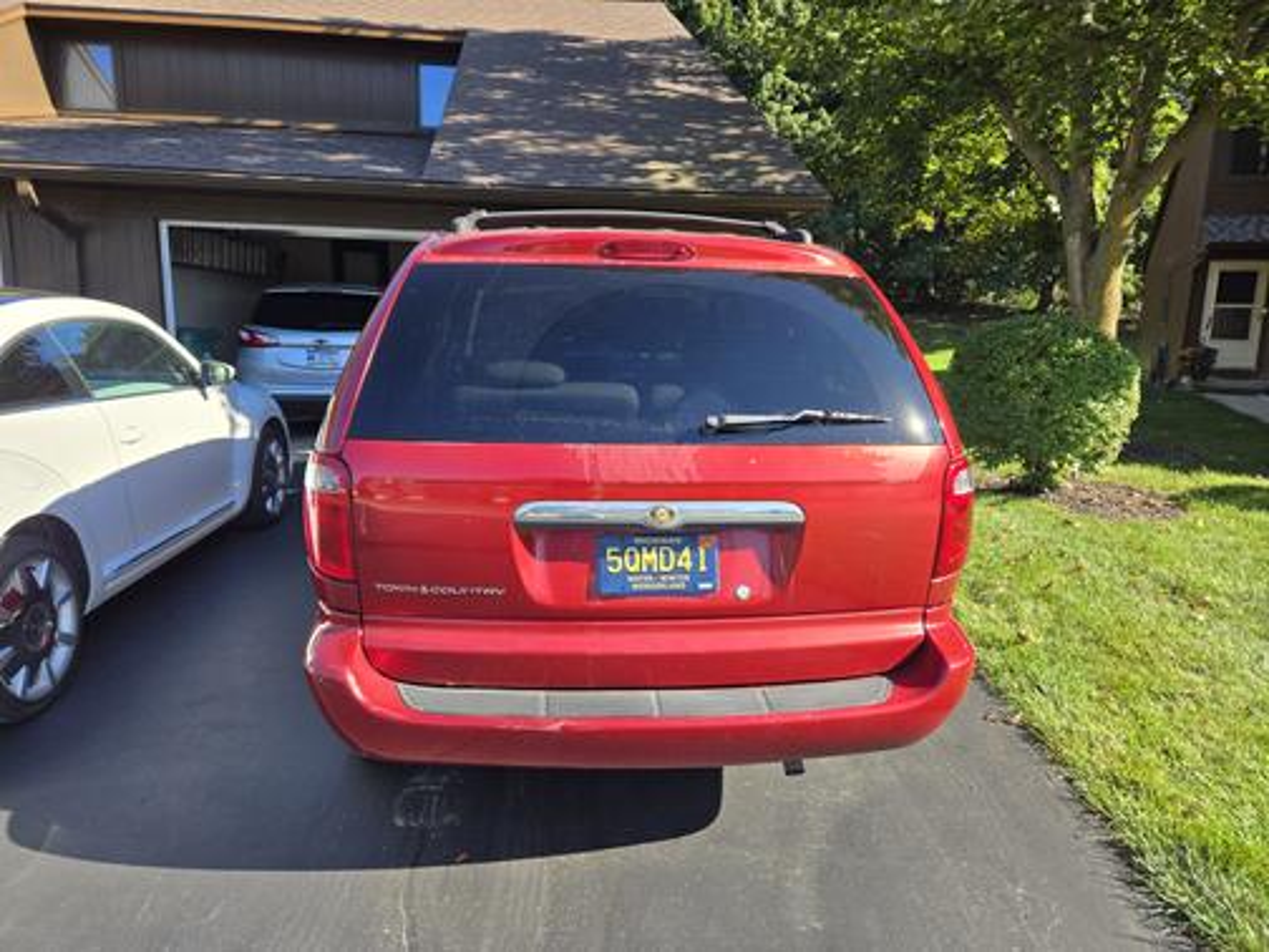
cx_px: 634
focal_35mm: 23
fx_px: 843
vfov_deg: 58.9
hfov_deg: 73.9
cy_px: 476
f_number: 1.8
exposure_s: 1/796
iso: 25
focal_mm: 5.4
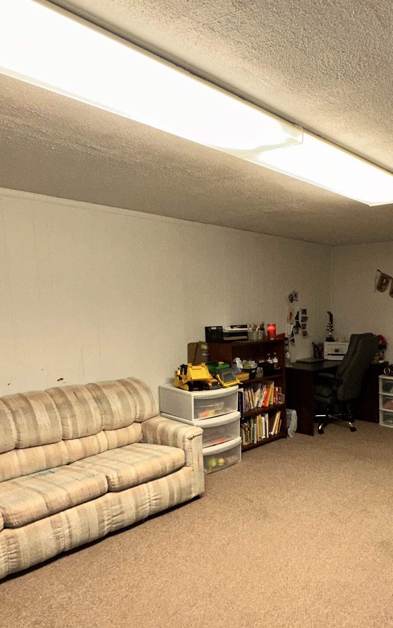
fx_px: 463
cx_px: 310
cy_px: 384
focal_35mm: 27
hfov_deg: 44.0
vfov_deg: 67.6
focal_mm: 2.22
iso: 80
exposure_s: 1/73
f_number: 2.2
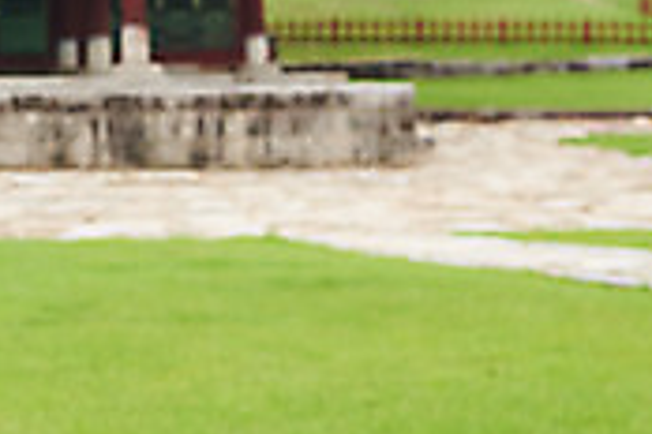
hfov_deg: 11.9
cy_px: 142
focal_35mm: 165
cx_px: -298
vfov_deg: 8.3
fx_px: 2988
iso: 400
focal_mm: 48
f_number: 5.6
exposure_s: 1/640
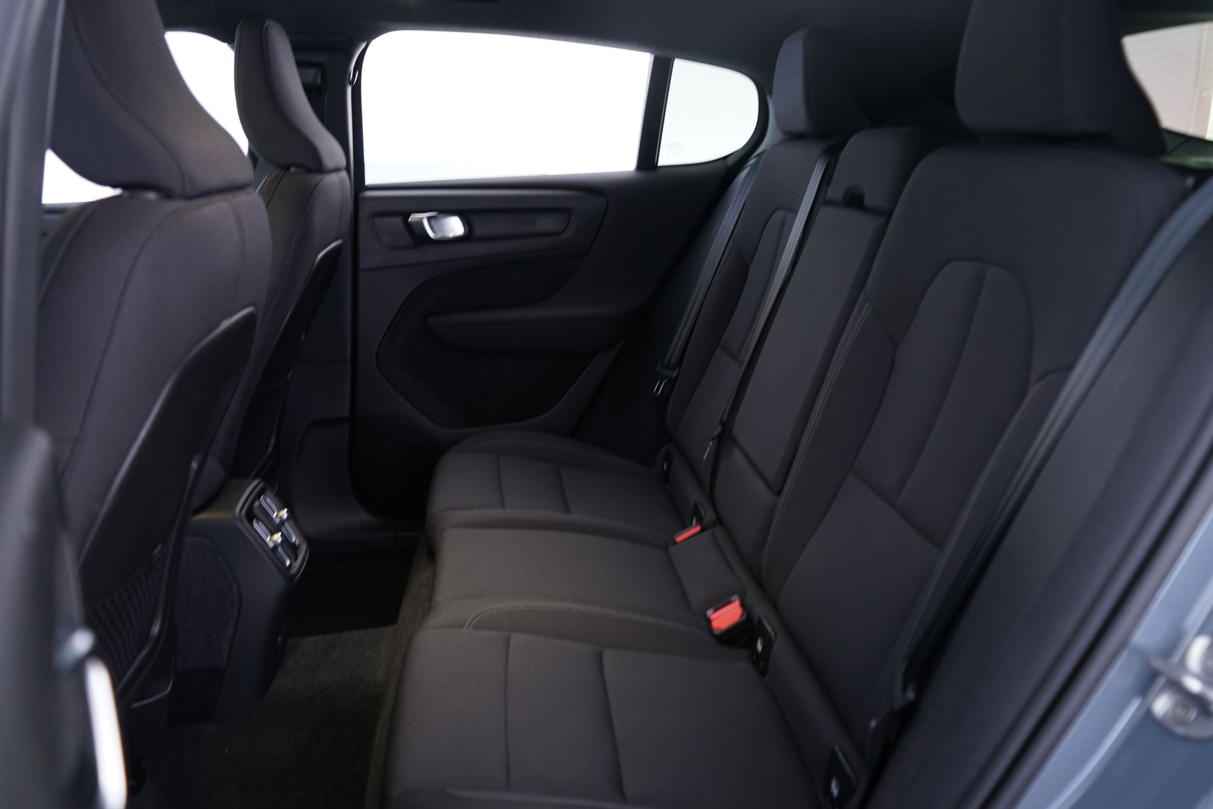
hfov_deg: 65.5
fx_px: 943
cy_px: 404
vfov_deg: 46.4
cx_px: 606
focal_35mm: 28
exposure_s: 1/5
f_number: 4.5
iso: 800
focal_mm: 28
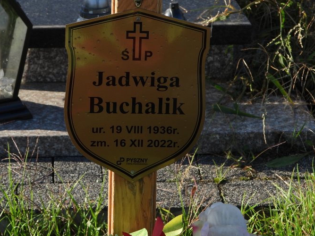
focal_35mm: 149
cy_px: 83
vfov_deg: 9.9
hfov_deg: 13.2
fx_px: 1356
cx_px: 123
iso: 100
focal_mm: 17.5
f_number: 3.5
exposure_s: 1/500
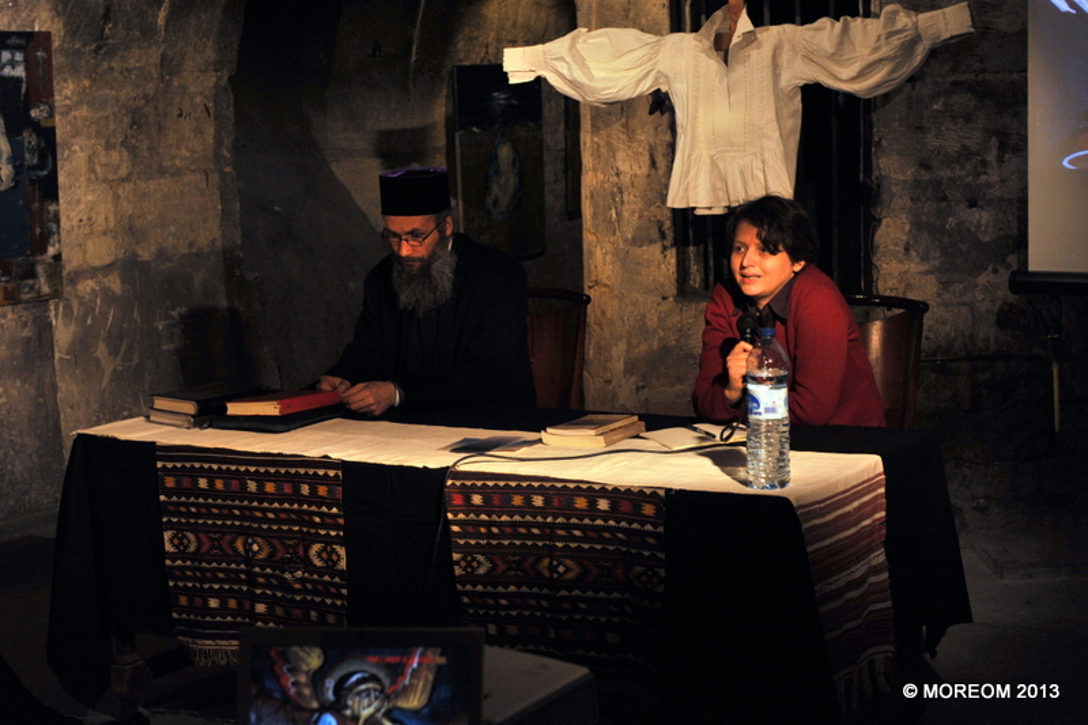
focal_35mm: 66
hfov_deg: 30.5
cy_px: 362
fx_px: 1994
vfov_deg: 20.6
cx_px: 544
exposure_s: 1/80
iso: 1600
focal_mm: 66
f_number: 7.1
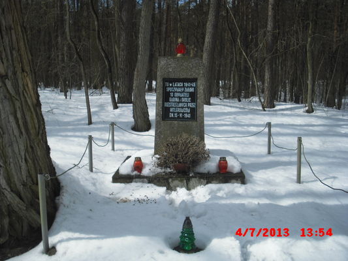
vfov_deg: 37.7
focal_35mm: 38
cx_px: 174
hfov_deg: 49.0
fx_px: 382
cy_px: 130
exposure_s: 1/400
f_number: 5.6
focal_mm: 6.2
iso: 64
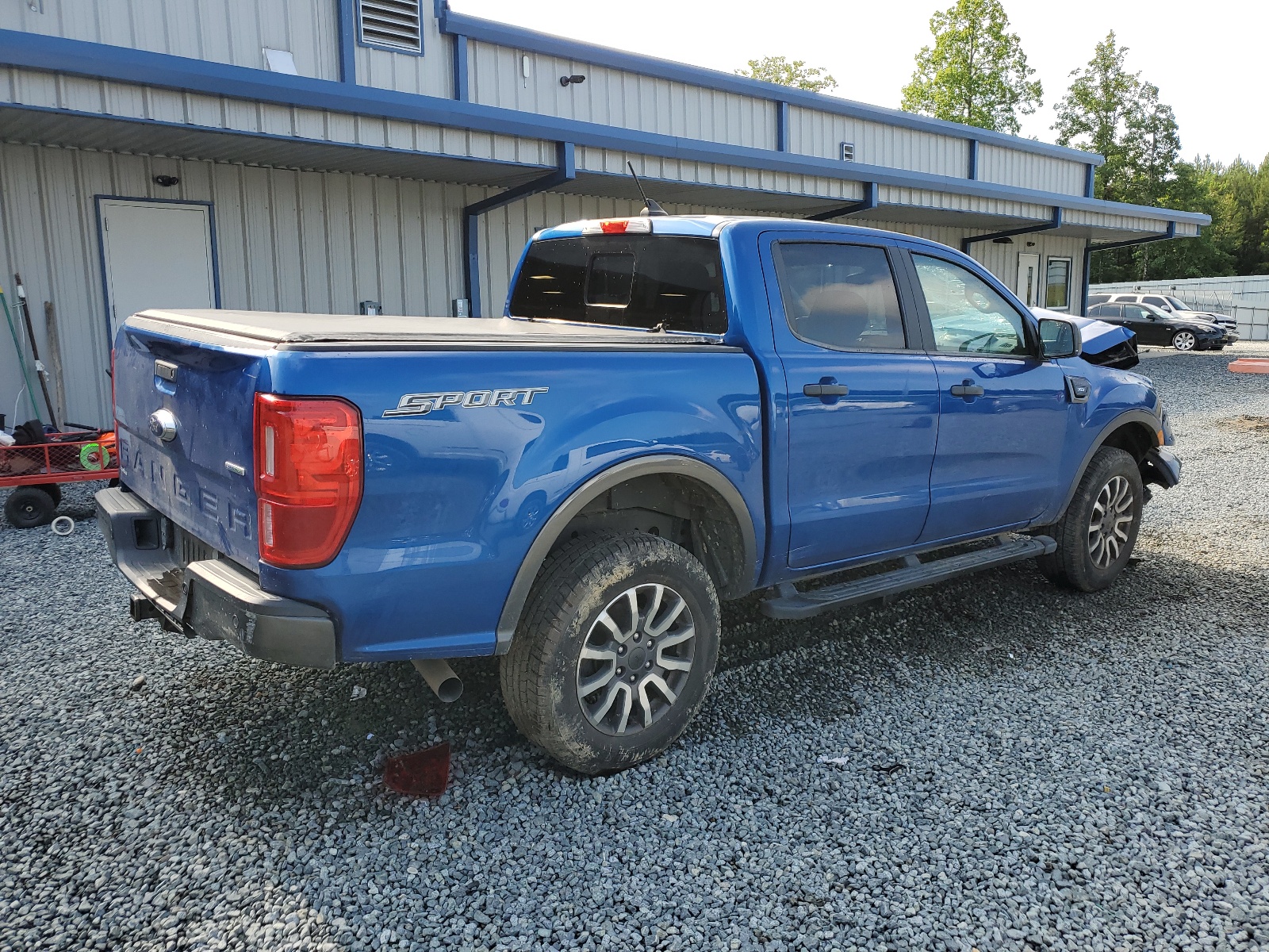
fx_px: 953
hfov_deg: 67.3
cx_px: 634
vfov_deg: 53.1
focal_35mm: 26
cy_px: 476
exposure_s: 1/1000
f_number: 1.5
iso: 50
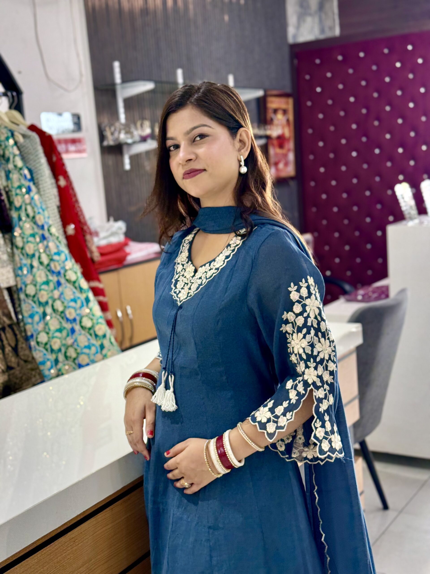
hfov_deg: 30.3
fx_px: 795
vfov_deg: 39.7
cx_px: 215
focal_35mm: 48
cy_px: 287
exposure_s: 1/100
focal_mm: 6.76
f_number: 1.78
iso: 125
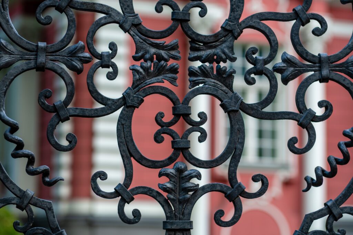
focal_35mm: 105
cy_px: 118
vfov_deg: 13.0
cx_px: 176
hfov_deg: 19.5
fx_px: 1030
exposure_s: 1/160
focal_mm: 70
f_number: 4
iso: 125
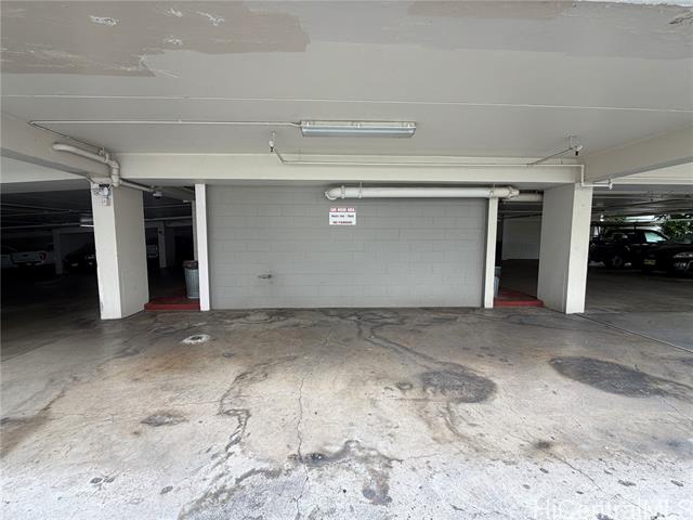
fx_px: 280
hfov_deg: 102.1
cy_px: 260
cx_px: 346
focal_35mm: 14
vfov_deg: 85.7
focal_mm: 2.22
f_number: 2.2
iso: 40
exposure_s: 1/158
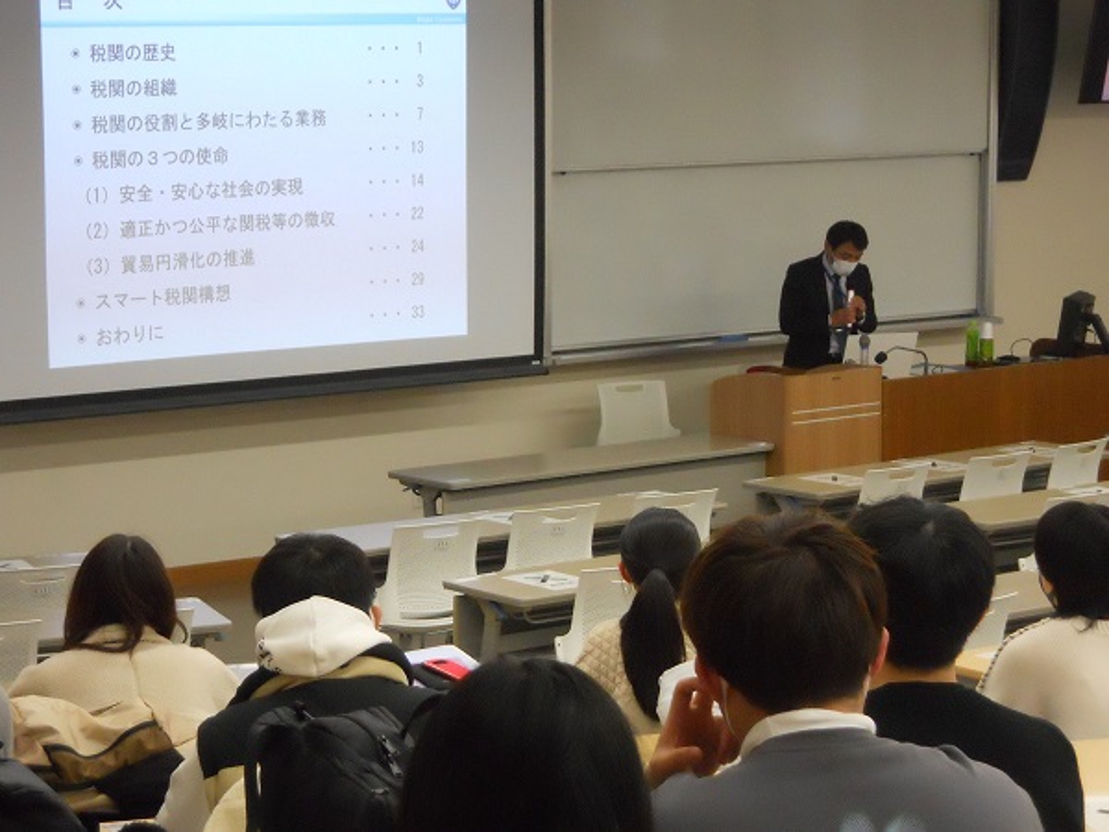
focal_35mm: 100
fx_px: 3204
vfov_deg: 14.8
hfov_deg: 19.6
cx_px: 554
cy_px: 416
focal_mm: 17.9
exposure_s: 1/50
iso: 800
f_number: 5.4
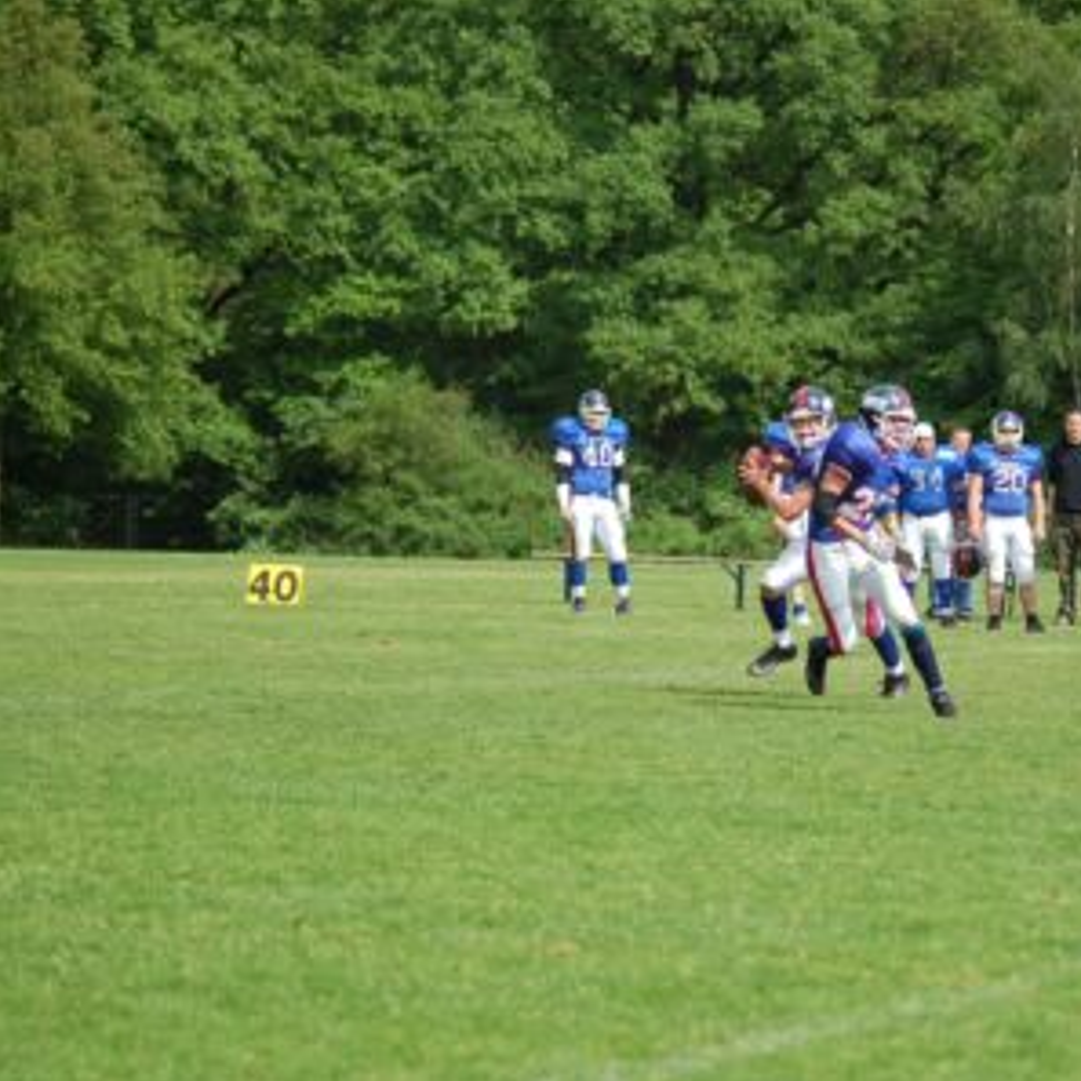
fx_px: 6854
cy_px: 542
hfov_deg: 9.0
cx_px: 817
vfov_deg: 9.0
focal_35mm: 194
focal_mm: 100
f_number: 4.5
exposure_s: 1/1000
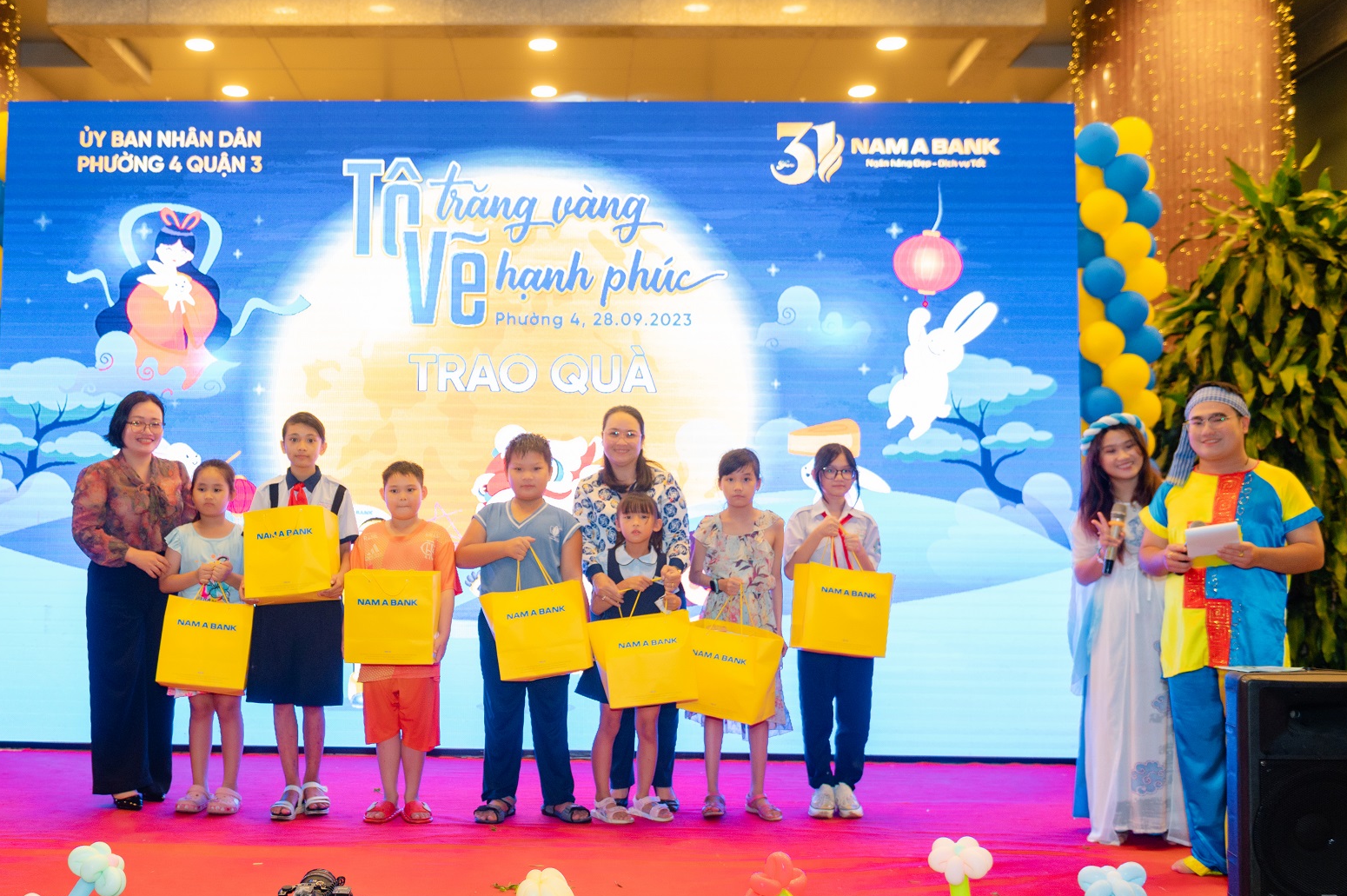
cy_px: 464
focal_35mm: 40
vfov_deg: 33.3
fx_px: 1496
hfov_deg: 48.2
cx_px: 530
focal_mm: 31
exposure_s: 1/100
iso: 1000
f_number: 3.2
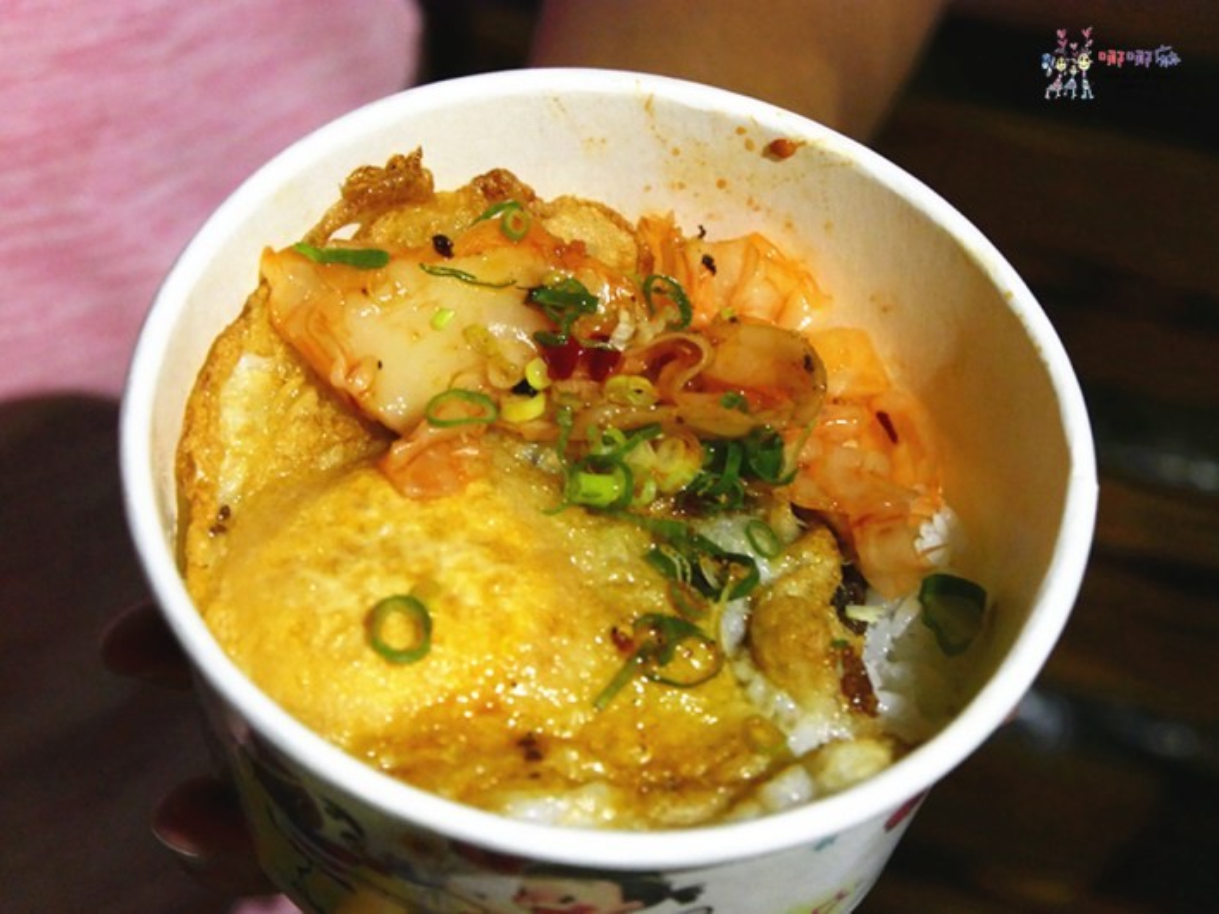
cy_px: 457
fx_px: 3240
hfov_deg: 21.3
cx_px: 610
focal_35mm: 92
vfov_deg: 16.1
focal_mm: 46
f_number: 4.9
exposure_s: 1/50
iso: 3200
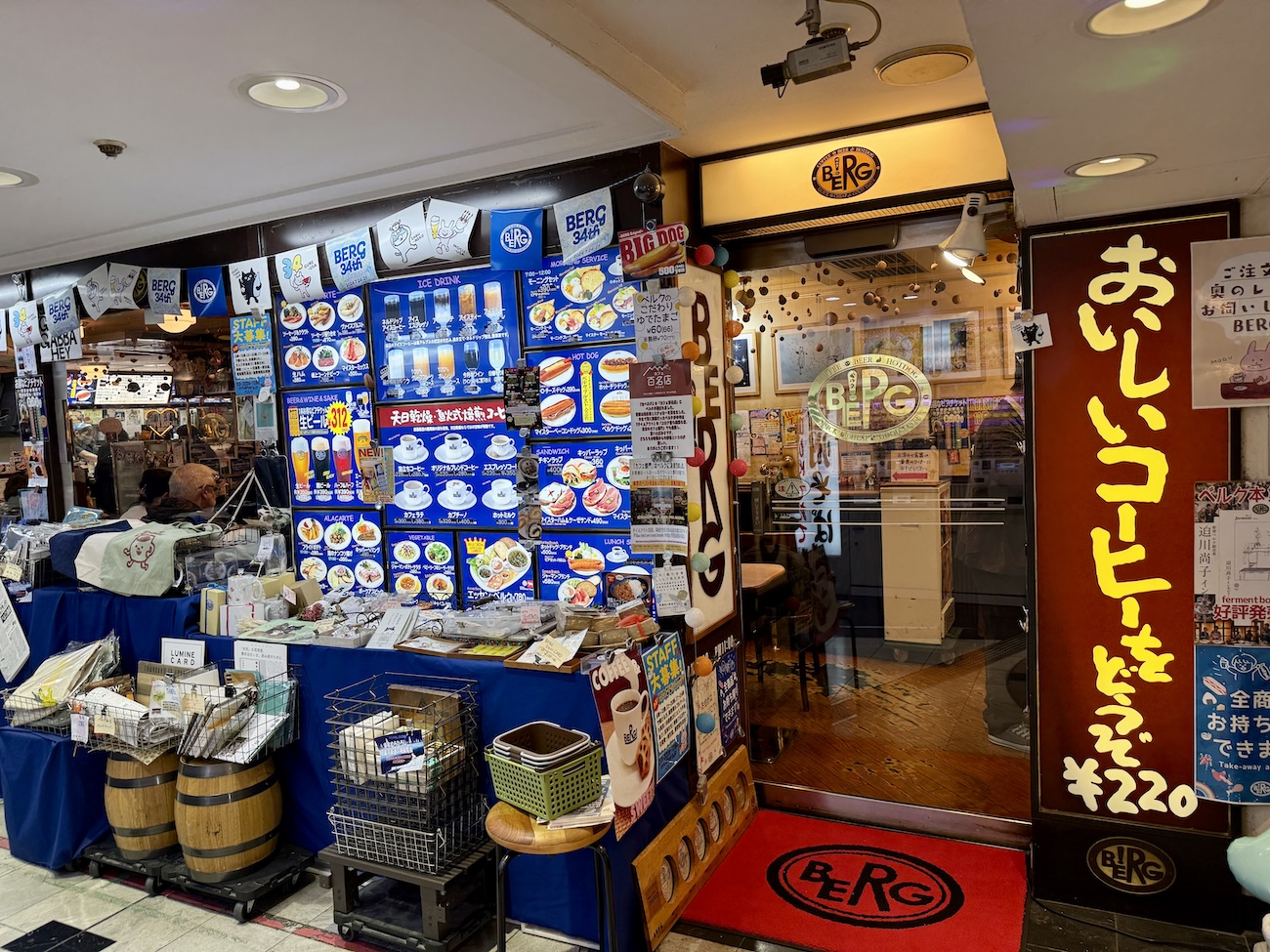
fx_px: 881
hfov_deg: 71.6
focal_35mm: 24
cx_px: 635
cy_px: 476
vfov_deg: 56.8
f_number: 1.78
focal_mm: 6.76
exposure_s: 1/100
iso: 100
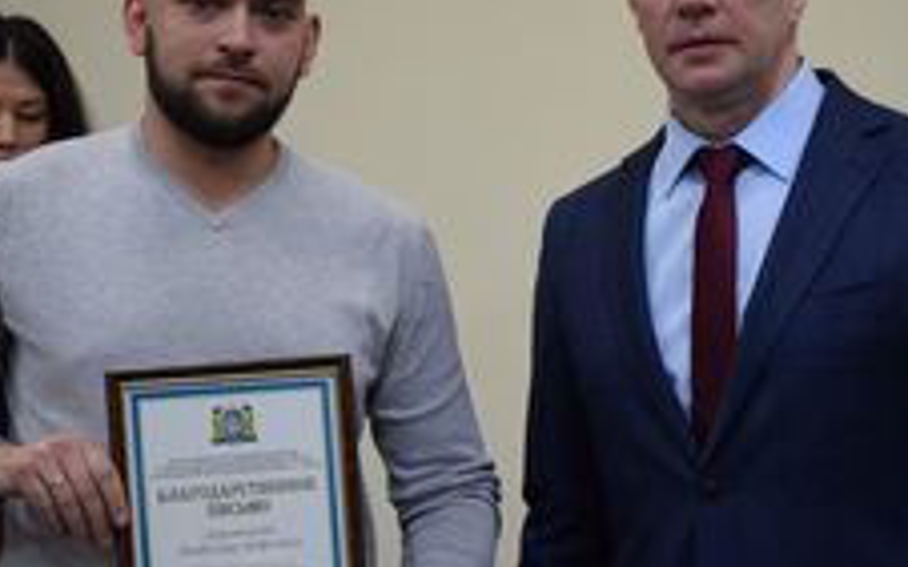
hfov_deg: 14.8
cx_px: 522
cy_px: 271
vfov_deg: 9.3
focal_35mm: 141
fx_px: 3487
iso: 2500
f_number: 4.8
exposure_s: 1/500
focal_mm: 52
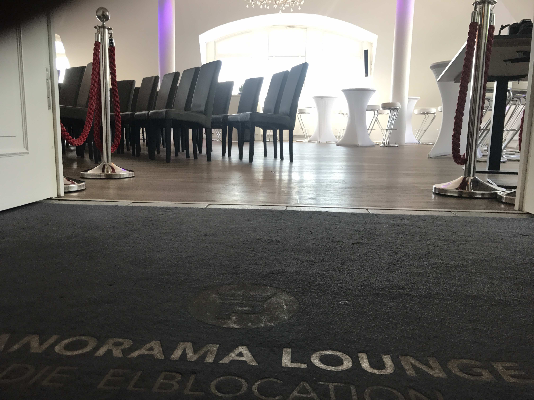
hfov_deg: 63.4
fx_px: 432
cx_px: 267
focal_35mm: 28
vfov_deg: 49.7
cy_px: 200
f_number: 1.8
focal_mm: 3.99
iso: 40
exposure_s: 1/100
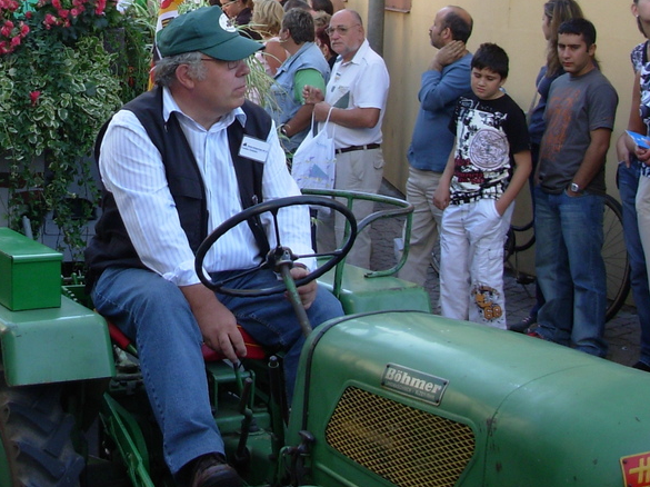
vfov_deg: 18.4
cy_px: -3
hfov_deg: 24.4
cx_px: 84
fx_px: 1464
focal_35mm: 78
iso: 50
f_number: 2.9
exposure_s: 1/209
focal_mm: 6.3
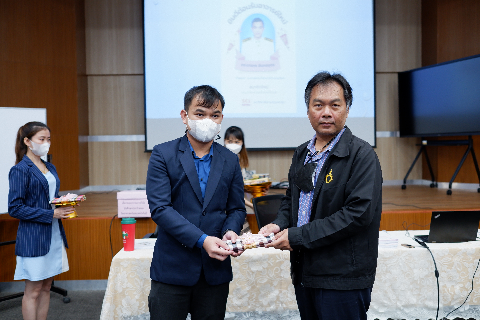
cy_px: 160
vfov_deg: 37.9
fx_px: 467
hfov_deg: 54.4
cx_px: 240
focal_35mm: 35
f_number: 2.5
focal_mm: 23
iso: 500
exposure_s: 1/34
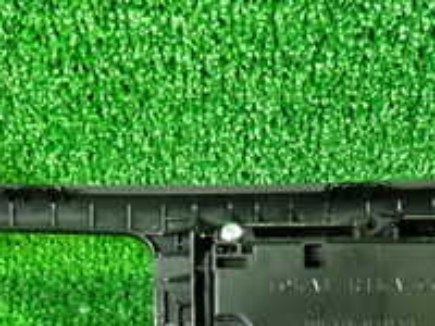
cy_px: 385
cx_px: 226
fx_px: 1131
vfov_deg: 15.8
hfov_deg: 21.8
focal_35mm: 90
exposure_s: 1/25
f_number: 2.3
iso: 800
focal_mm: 5.4
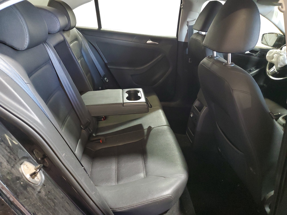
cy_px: 108
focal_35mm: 26
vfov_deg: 53.1
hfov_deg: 67.3
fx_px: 216
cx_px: 144
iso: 296
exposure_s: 1/30
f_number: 1.5
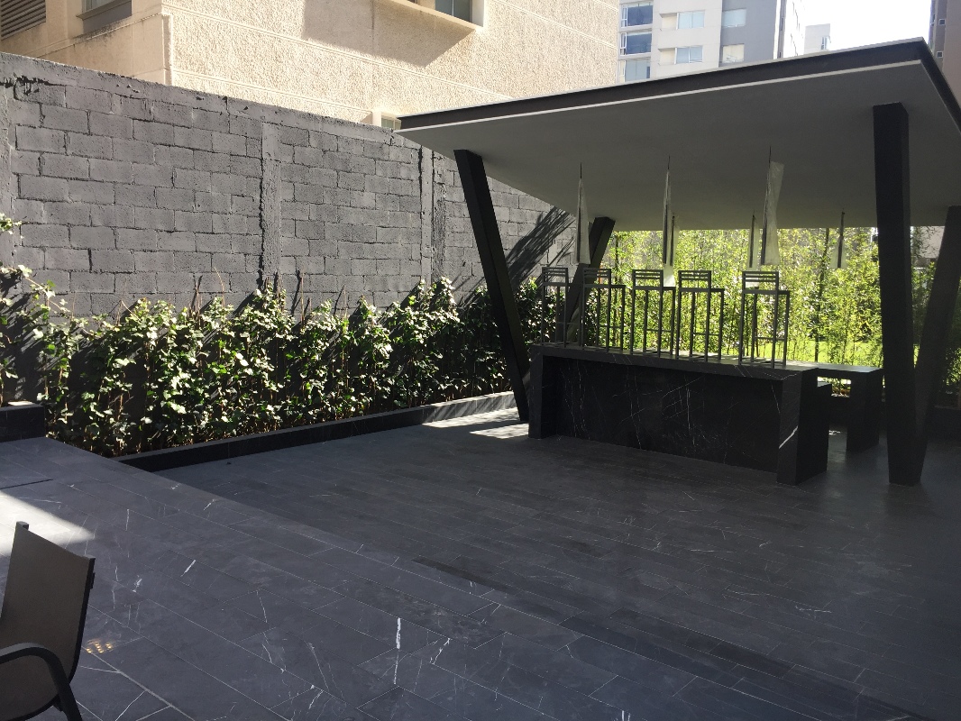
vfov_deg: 48.2
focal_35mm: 29
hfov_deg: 61.6
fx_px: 805
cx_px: 480
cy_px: 360
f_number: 2.2
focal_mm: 4.15
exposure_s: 1/278
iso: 32
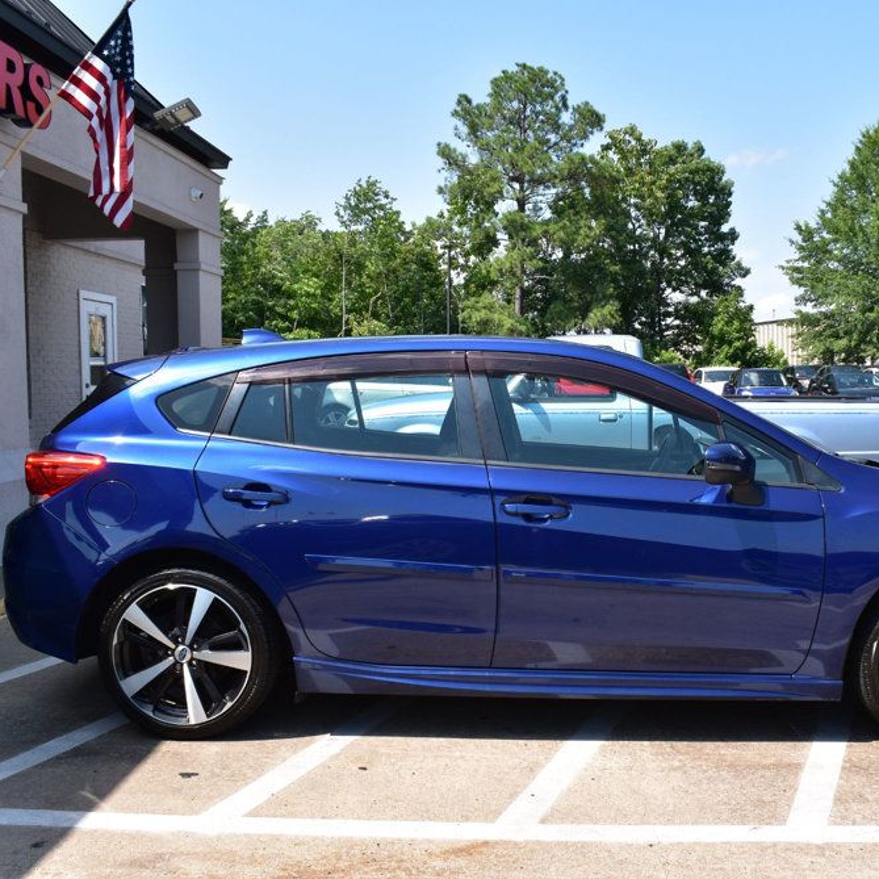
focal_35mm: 39
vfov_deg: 42.8
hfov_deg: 42.6
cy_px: 444
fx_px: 1120
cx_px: 537
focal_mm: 20
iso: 400
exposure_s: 1/400
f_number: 11
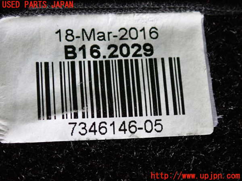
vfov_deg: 14.8
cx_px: 121
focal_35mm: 100
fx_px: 699
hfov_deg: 19.6
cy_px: 90
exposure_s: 1/100
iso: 800
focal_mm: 18
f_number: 4.9
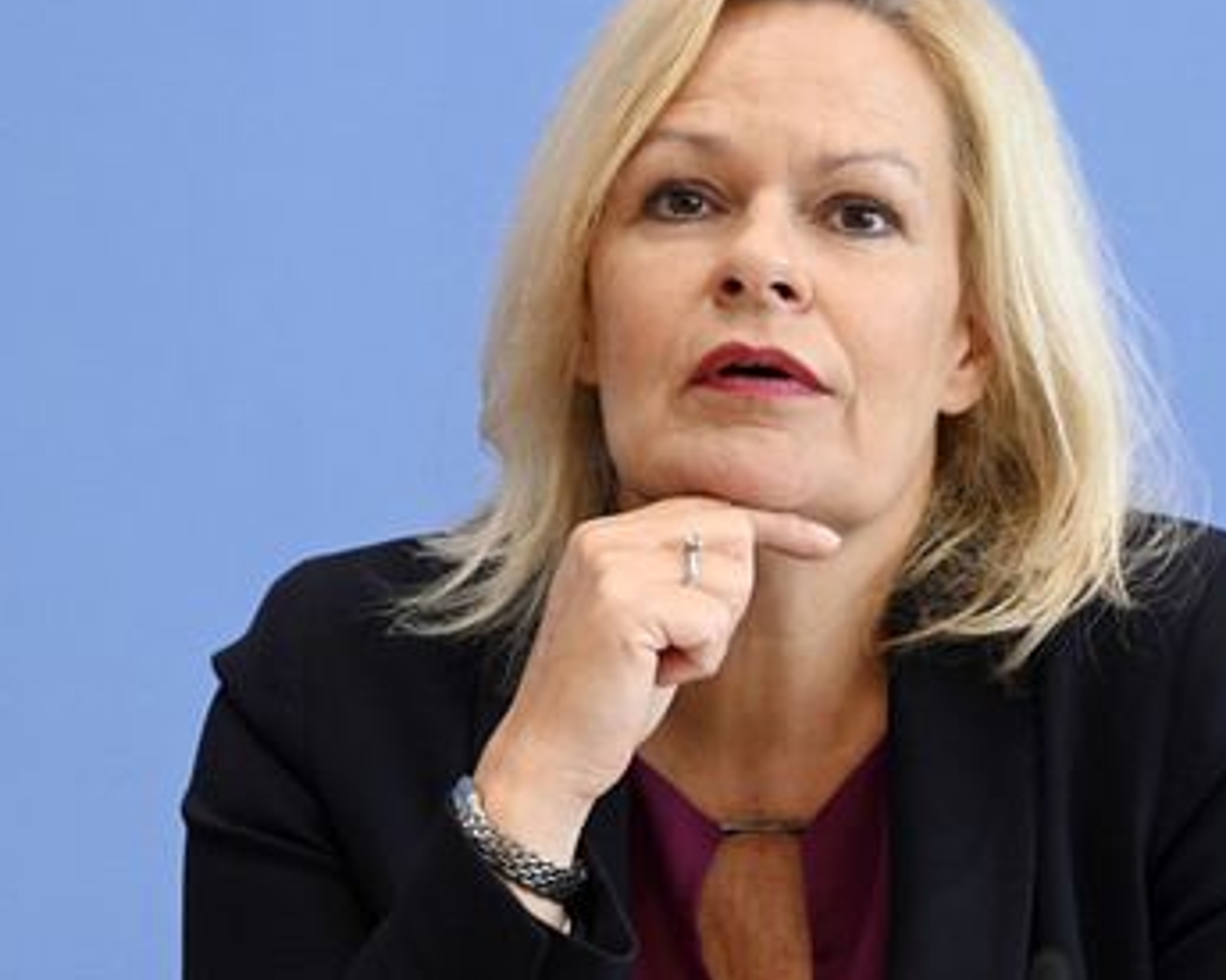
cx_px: 764
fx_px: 7146
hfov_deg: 9.8
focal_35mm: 197
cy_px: 449
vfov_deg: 7.8
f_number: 5.6
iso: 3200
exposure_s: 1/640
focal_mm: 160
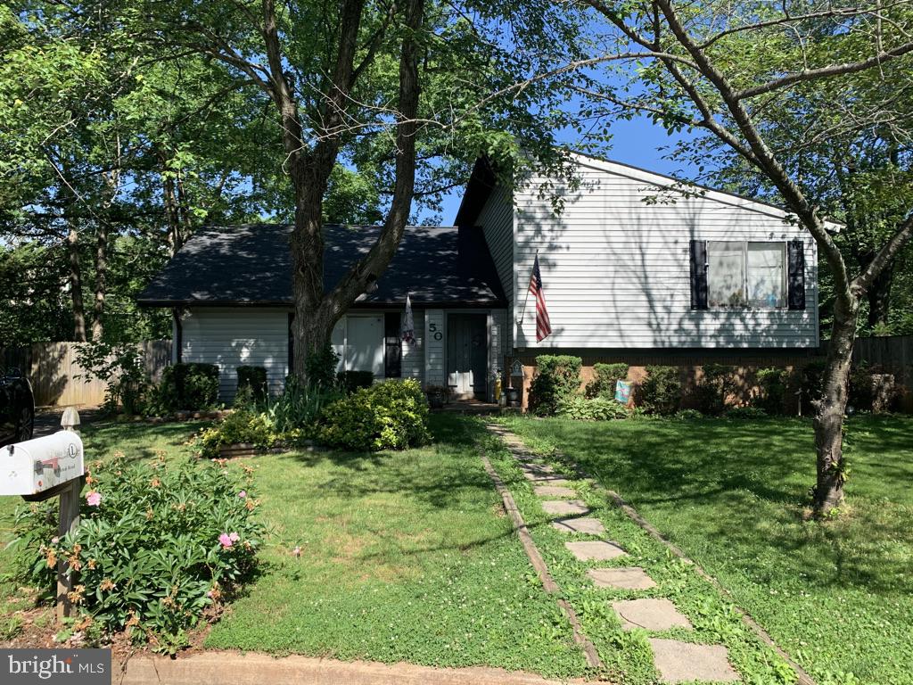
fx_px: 686
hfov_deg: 67.3
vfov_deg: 53.1
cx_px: 456
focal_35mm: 26
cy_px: 342
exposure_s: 1/1032
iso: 25
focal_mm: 4.25
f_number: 1.8
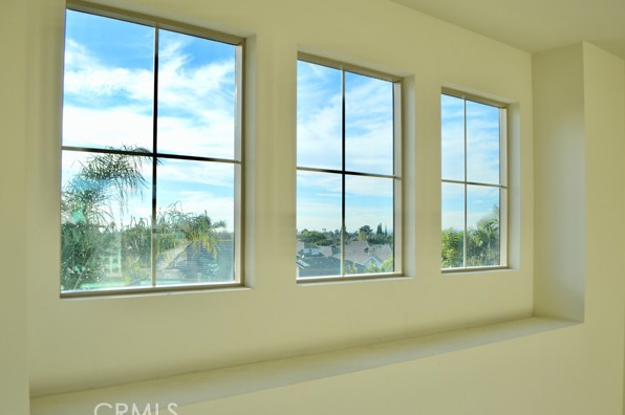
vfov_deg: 44.9
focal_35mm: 29
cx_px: 311
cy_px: 205
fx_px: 503
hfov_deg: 63.7
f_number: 6.3
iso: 100
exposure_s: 1/160
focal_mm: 18
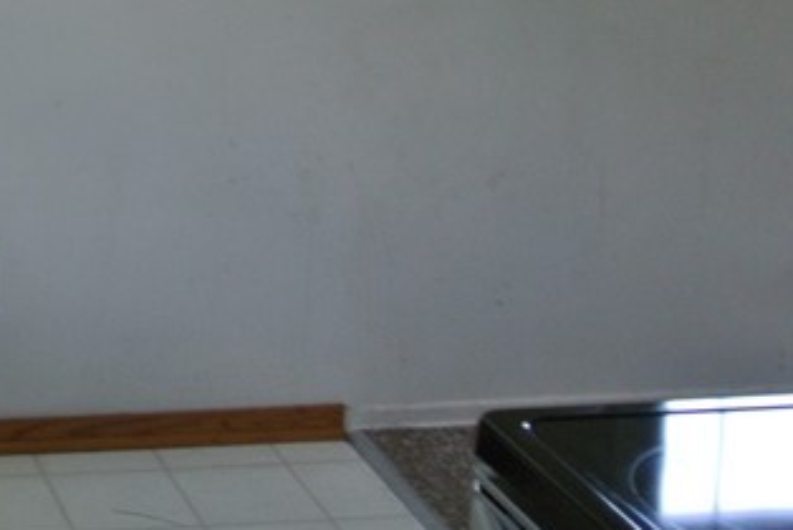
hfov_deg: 20.1
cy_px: -323
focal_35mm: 93
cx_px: -239
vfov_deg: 13.6
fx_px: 2050
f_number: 3.5
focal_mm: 10
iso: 200
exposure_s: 1/60
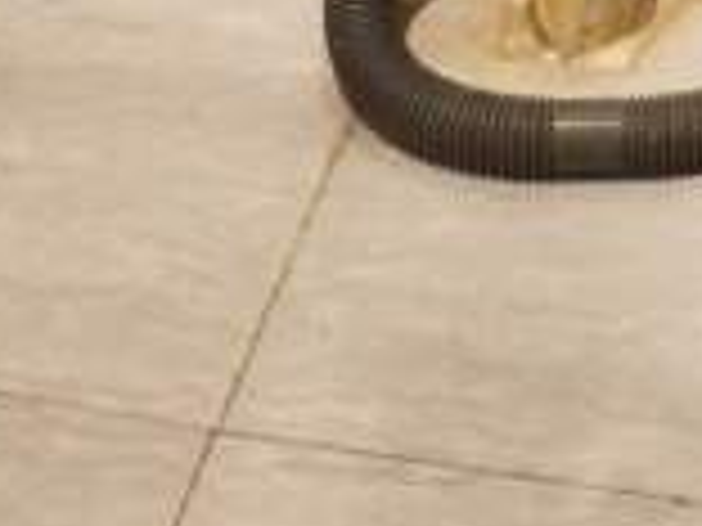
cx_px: 1161
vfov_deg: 8.7
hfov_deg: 12.3
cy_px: -888
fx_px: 3042
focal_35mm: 150
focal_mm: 3.79
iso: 298
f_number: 2
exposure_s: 1/33.3
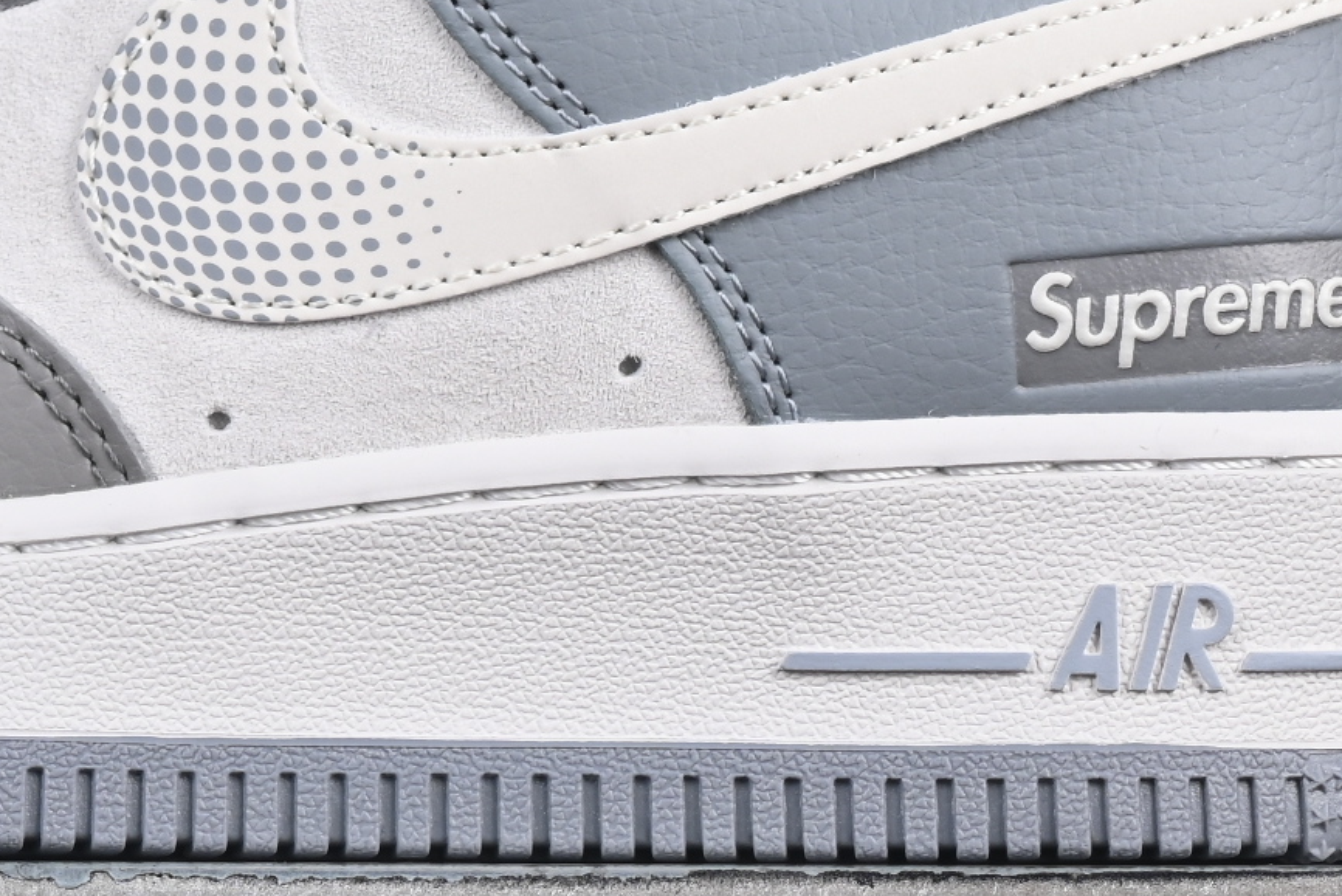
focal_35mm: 241
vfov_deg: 5.7
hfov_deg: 8.5
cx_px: 174
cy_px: -26
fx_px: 8986
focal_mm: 50
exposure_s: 1/80
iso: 160
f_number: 8
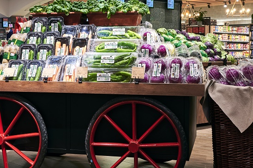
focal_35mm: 71
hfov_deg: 28.2
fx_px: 498
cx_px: 76
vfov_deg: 19.1
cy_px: 54
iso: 100
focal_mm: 36
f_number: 11
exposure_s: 1/6
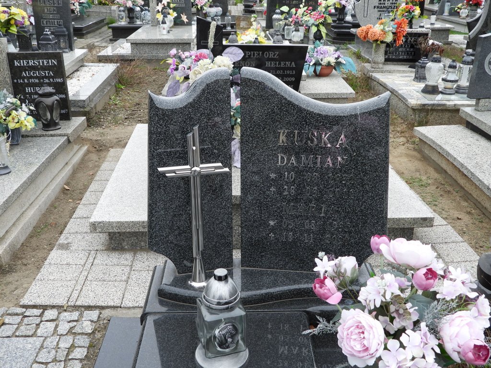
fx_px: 496
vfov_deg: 40.7
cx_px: 246
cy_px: 184
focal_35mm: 35
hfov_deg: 52.6
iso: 100
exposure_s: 1/160
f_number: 3.2
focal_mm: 6.3
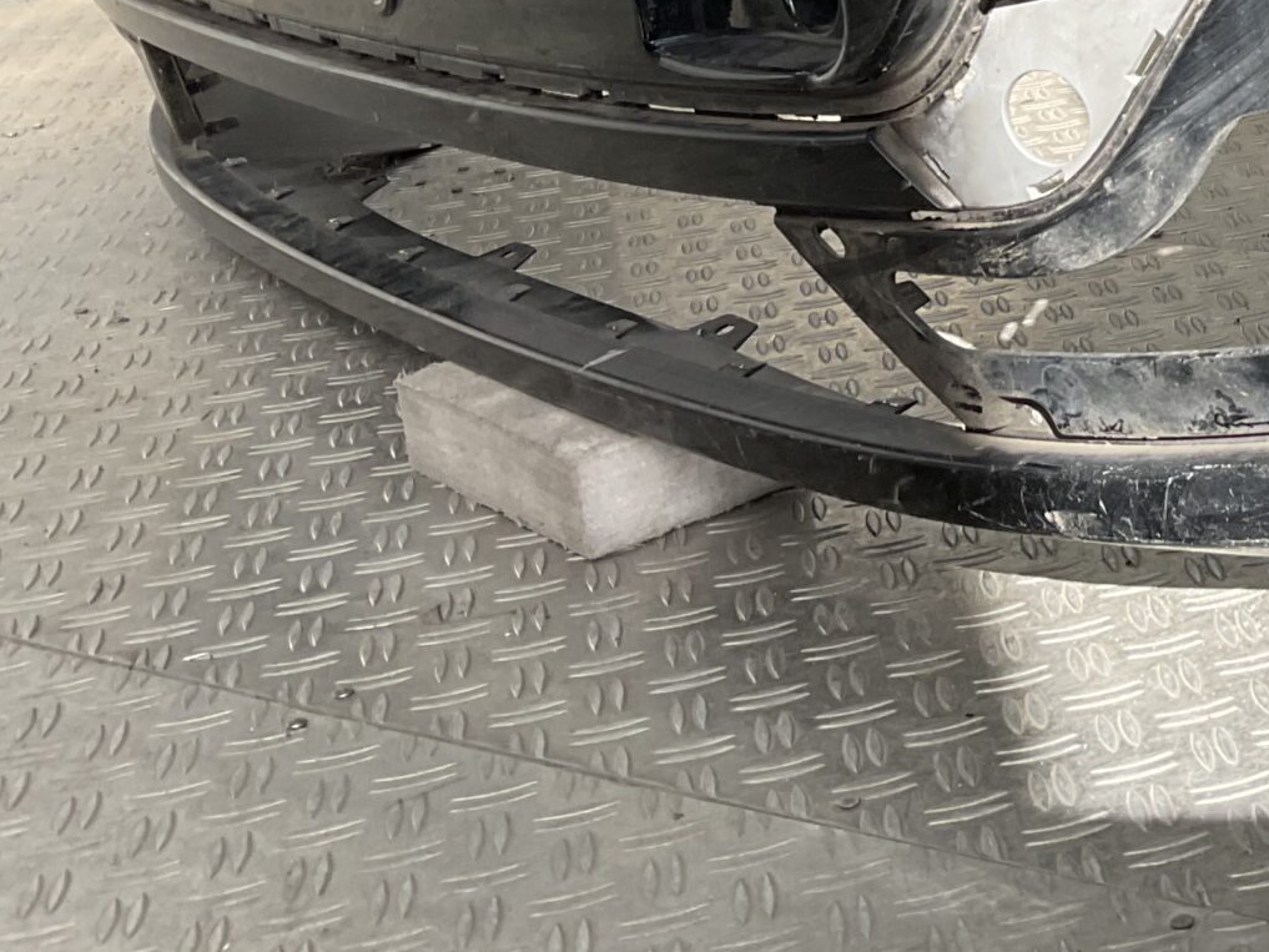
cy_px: -216
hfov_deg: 23.8
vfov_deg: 19.0
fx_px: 2676
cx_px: 1595
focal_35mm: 73
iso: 16
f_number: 1.8
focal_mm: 3
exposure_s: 1/305
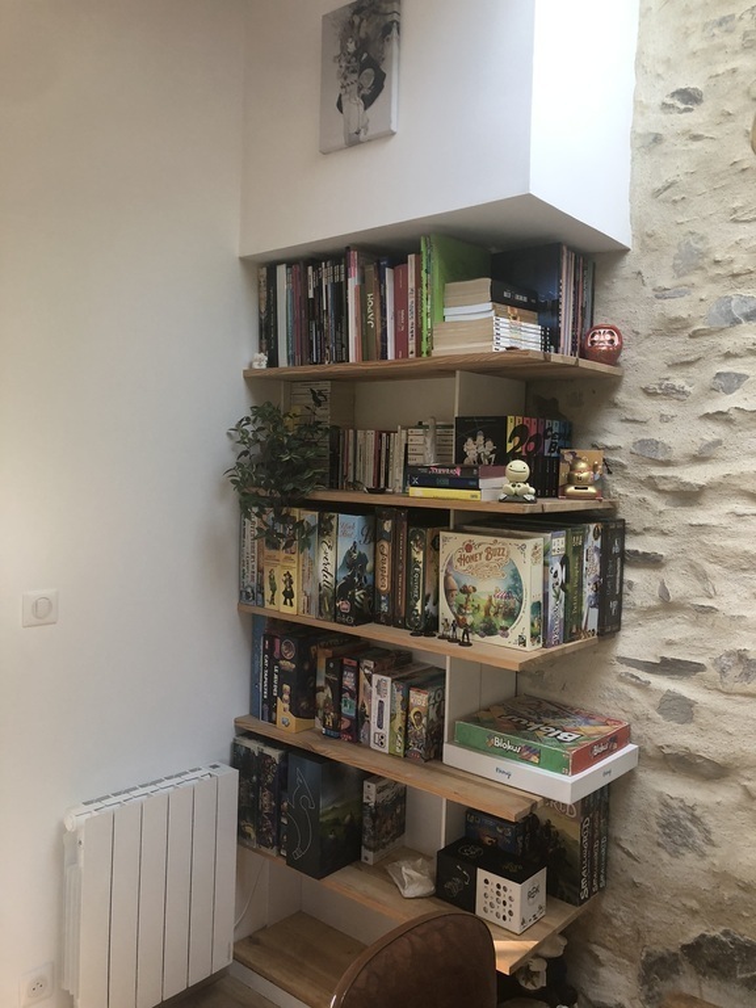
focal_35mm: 28
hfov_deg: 49.7
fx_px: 815
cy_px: 504
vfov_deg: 63.4
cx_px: 378
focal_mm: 3.99
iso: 40
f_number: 1.8
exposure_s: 1/20
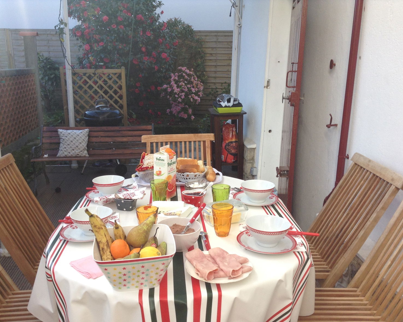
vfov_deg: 42.2
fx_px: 417
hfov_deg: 51.5
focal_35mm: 35
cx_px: 188
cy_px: 163
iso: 25
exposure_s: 1/355
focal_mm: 3.3
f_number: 2.4
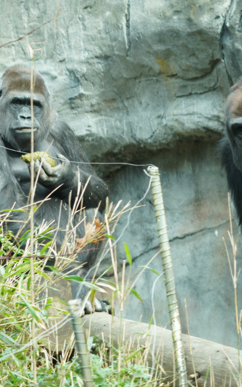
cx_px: 65
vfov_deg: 4.6
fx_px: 4844
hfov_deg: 2.9
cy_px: 194
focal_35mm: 459
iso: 160
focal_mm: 200
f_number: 6.3
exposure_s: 1/40
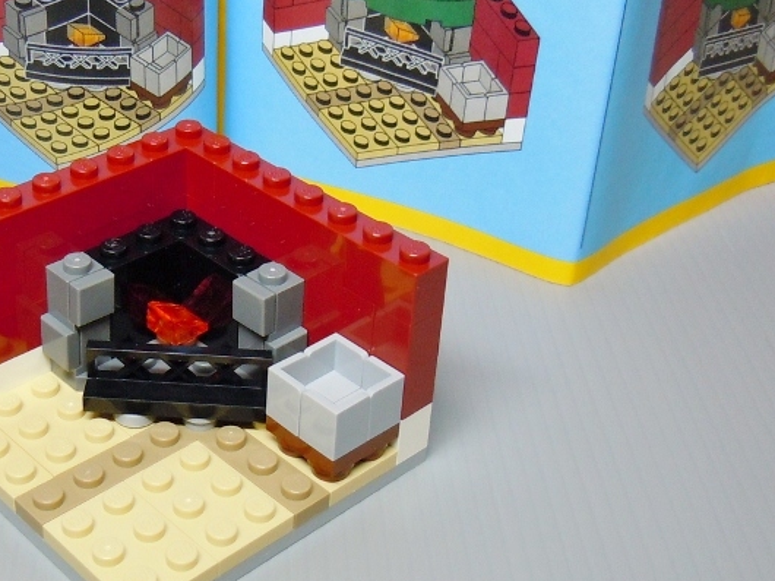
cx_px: 202
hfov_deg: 32.7
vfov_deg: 25.2
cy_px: 272
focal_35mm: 58
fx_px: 1298
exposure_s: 1/10
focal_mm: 5.4
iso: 200
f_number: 3.5
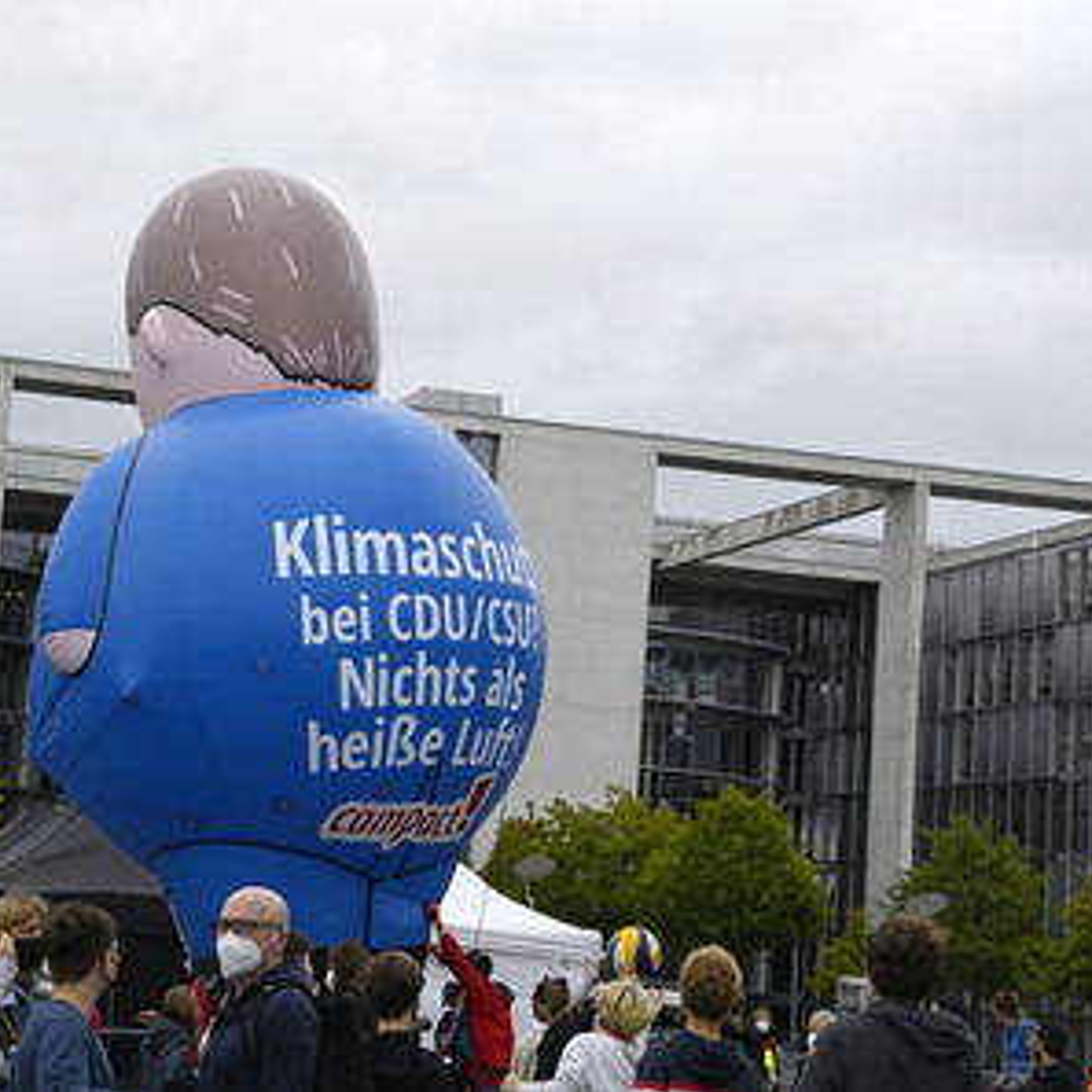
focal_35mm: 93
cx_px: 381
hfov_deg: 18.6
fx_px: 3319
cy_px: 548
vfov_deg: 18.7
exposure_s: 1/250
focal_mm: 72
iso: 400
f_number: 11
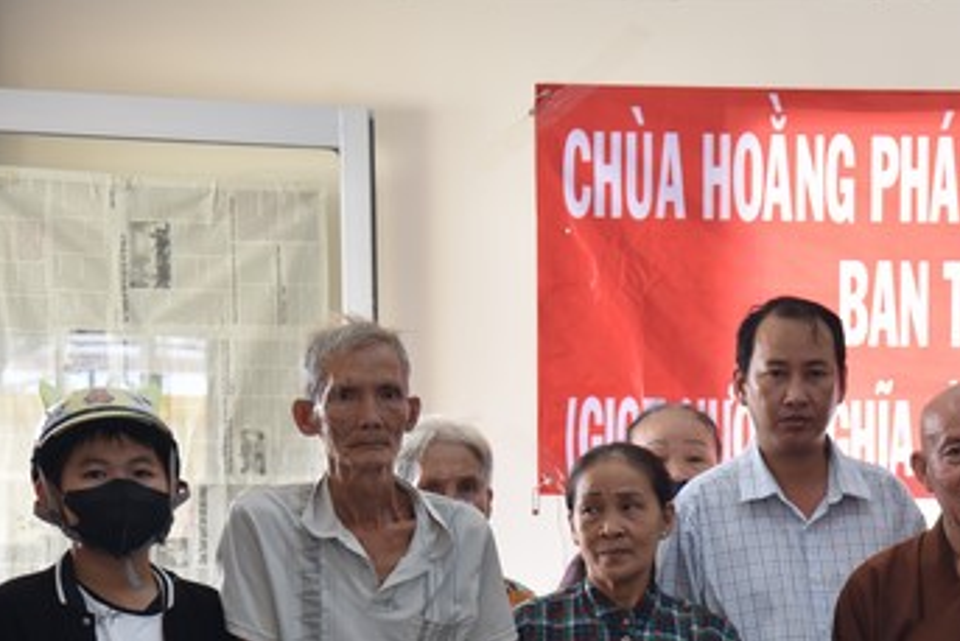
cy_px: 599
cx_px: 882
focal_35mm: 148
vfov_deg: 9.2
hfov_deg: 13.7
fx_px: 3948
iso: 640
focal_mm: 78
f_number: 4
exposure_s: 1/60
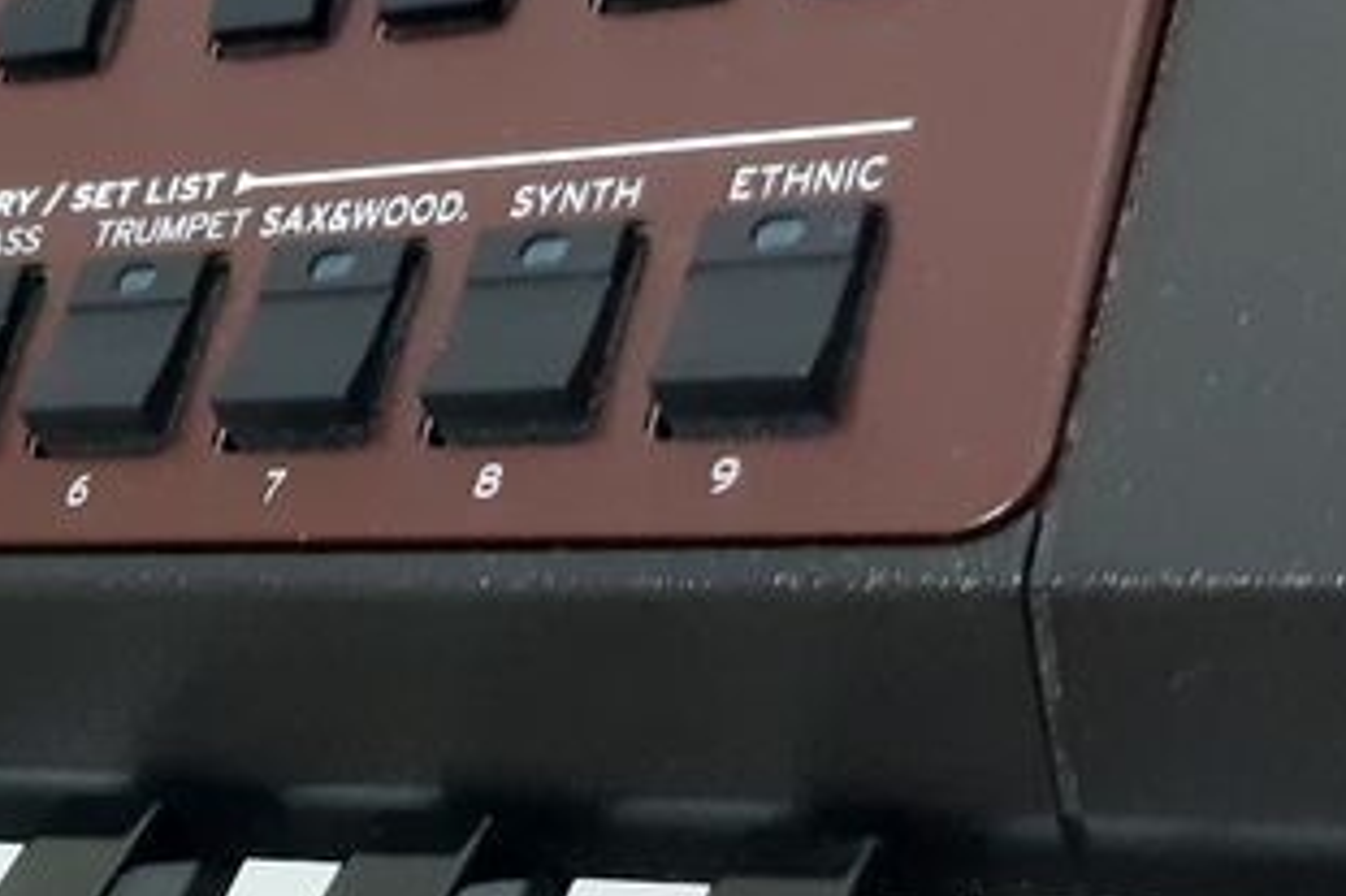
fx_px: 3251
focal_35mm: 87
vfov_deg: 15.6
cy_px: 701
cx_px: 35
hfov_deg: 22.6
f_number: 1.7
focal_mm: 3.92
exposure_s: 1/50
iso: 320
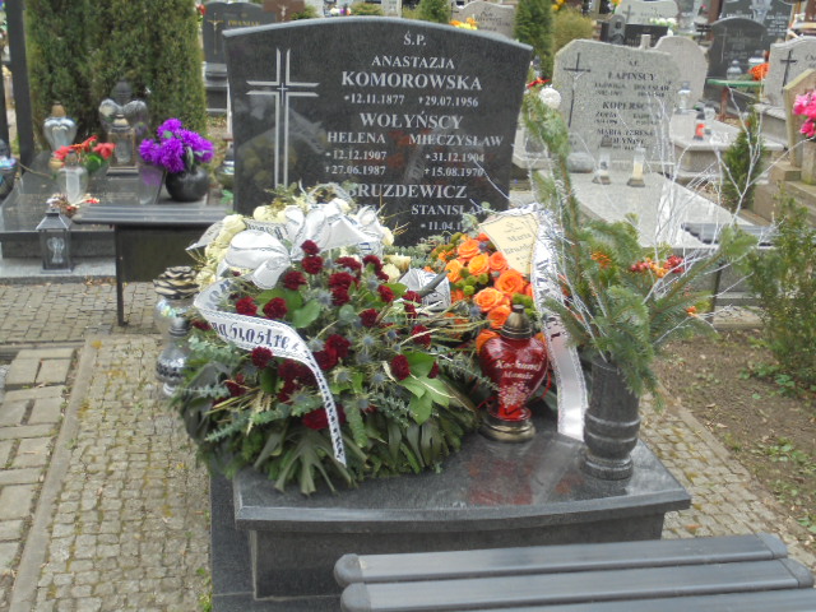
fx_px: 1014
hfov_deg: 43.9
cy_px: 306
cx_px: 408
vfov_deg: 33.6
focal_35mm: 43
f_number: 4.5
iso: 100
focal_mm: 7.8
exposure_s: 1/60
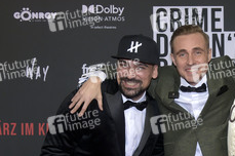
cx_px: 190
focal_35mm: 69
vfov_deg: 19.2
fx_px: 450
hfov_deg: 28.6
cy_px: 148
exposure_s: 1/250
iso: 500
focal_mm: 35
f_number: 5
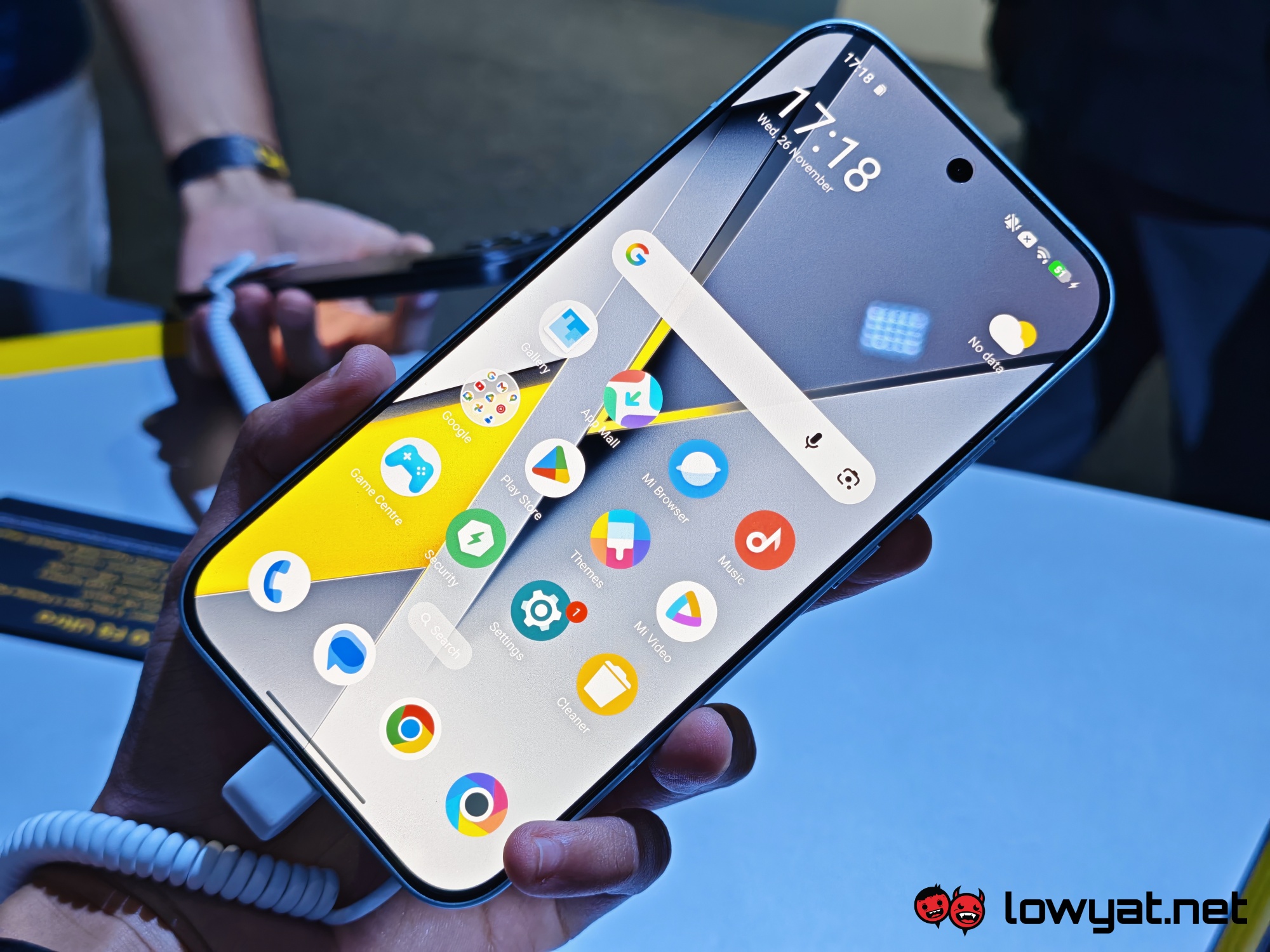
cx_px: 635
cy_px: 476
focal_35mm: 46
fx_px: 1688
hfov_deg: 41.2
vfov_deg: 31.5
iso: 50
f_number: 1.6
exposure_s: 1/100
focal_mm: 5.4
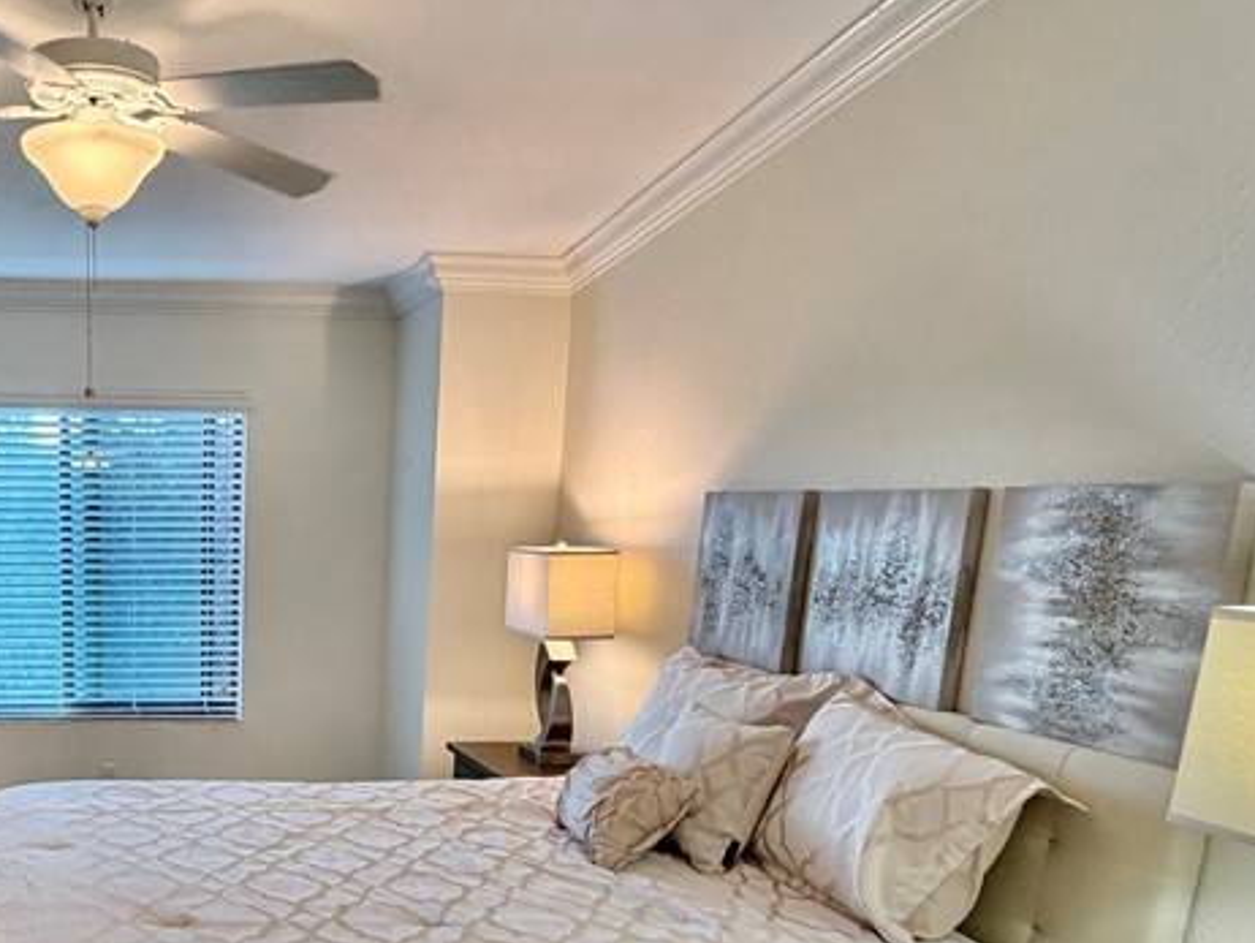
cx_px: 201
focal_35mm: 31
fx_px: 1124
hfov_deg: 53.3
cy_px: 734
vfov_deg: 43.7
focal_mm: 2.22
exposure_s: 1/60
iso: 250
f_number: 2.2
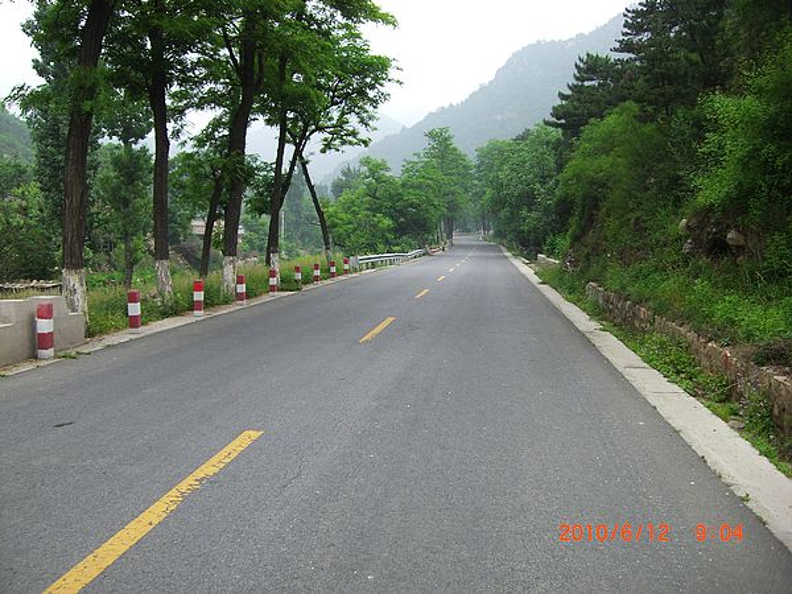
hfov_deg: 49.0
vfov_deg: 37.7
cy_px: 297
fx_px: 869
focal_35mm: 38
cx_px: 396
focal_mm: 6.2
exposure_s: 1/400
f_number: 2.7
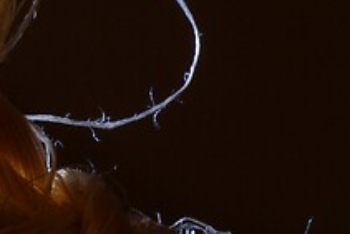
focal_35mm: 640
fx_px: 6226
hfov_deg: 3.2
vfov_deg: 2.2
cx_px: -222
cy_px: 251
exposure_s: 1
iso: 100
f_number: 20
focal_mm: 90
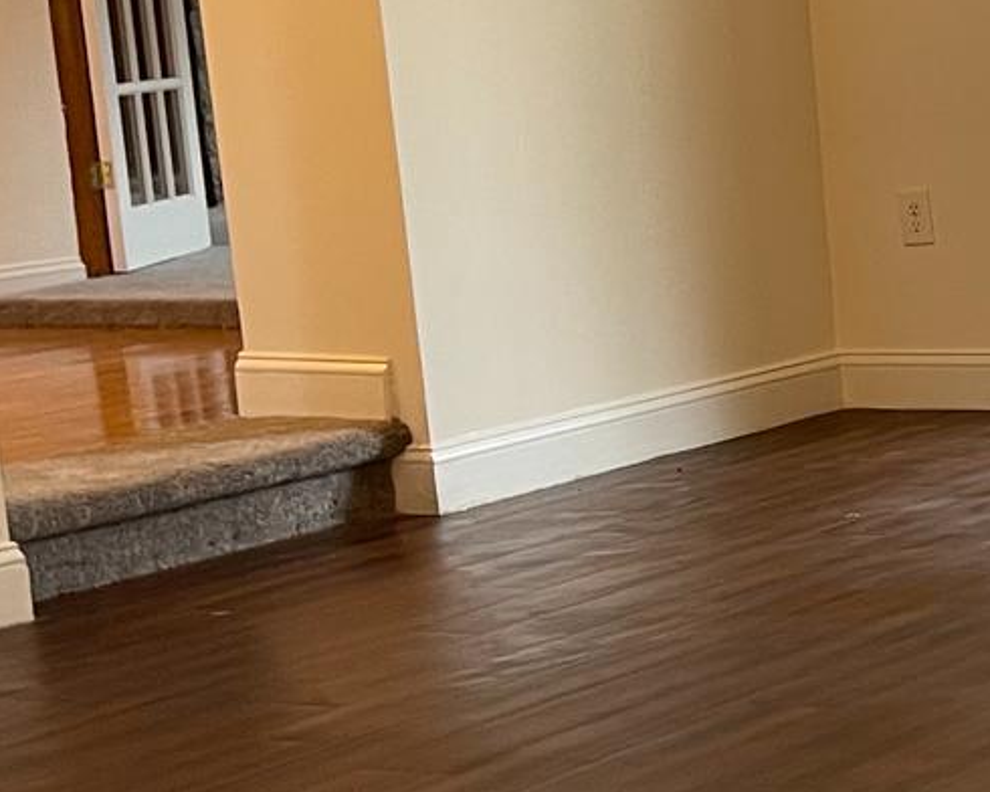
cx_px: 1709
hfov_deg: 15.8
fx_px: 3106
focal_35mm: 106
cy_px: 345
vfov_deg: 14.5
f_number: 1.6
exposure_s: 1/60
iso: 80
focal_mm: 5.1
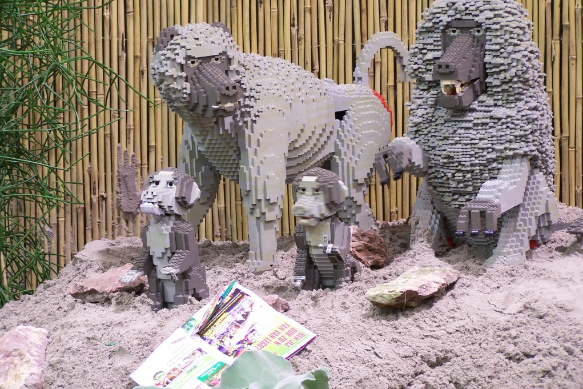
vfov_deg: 11.2
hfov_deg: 16.8
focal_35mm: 122
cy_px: 171
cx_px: 291
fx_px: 1976
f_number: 3.2
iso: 80
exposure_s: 1/2
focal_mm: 19.4
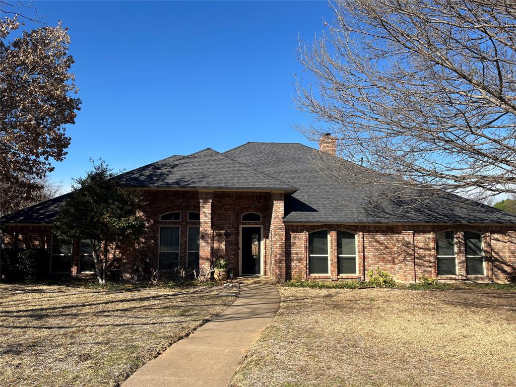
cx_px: 258
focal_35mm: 26
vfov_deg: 53.1
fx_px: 388
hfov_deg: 67.3
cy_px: 194
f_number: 1.6
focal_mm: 5.1
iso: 50
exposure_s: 1/2463
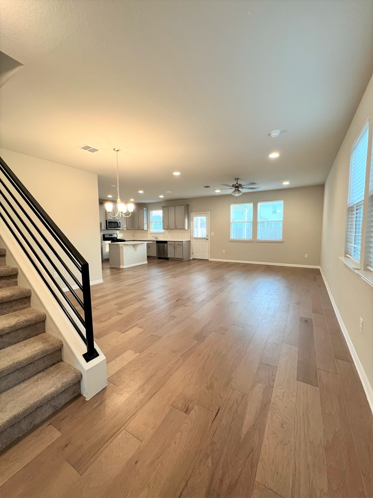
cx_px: 186
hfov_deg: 89.9
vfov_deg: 106.2
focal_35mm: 13
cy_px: 249
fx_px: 187
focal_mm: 1.57
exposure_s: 1/60
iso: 160
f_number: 1.8
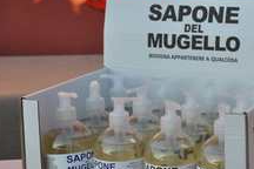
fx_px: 881
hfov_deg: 16.3
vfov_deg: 11.0
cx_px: 208
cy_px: 84
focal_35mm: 125
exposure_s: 1/200
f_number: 7.1
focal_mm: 45
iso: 200
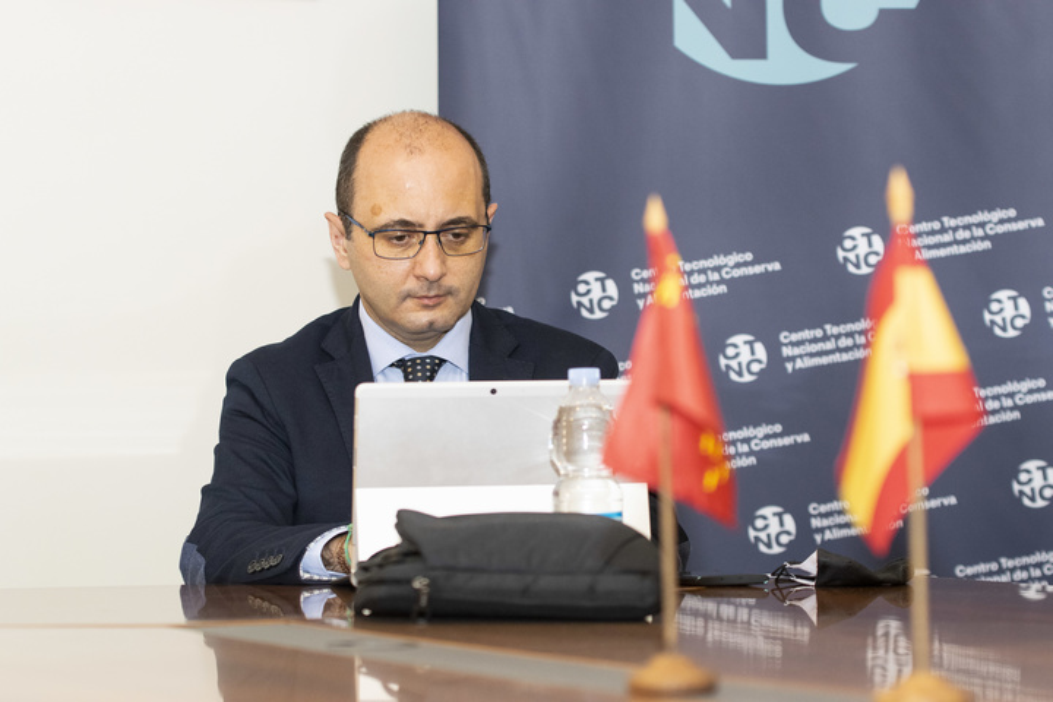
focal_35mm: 105
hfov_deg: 19.5
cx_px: 526
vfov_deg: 13.0
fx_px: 3071
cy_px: 351
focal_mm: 70
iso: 1000
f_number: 4
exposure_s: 1/200
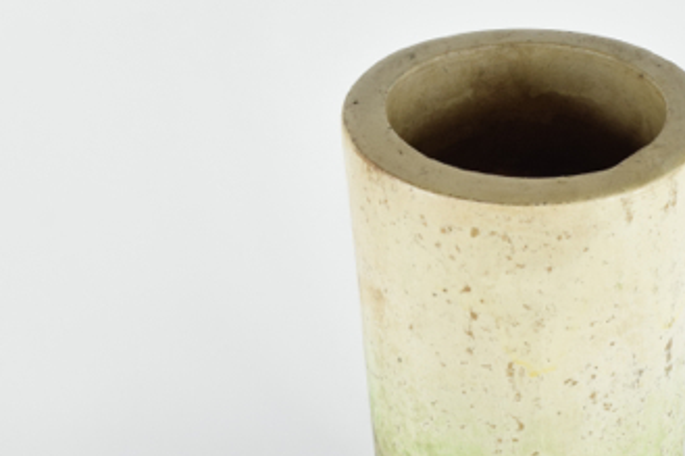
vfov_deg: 18.3
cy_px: 413
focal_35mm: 73
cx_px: 550
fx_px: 1388
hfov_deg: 27.2
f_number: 10
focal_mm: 25
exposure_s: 1/125
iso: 800
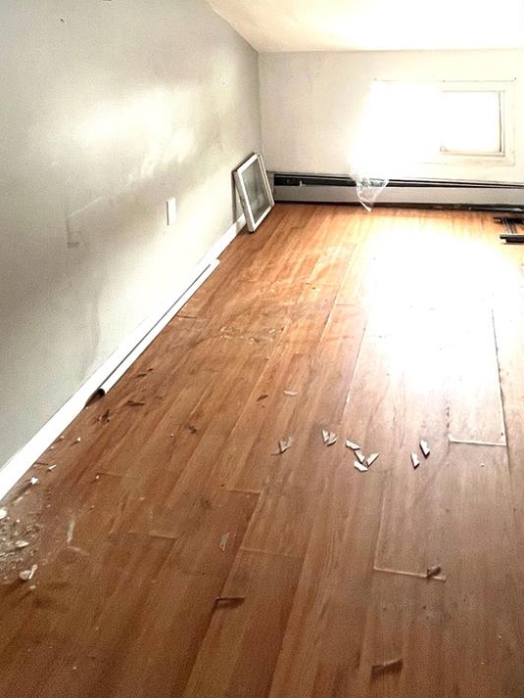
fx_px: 565
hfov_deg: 49.2
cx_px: 330
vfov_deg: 55.9
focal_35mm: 28
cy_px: 85
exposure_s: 1/99
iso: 200
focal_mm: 1.57
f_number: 1.8
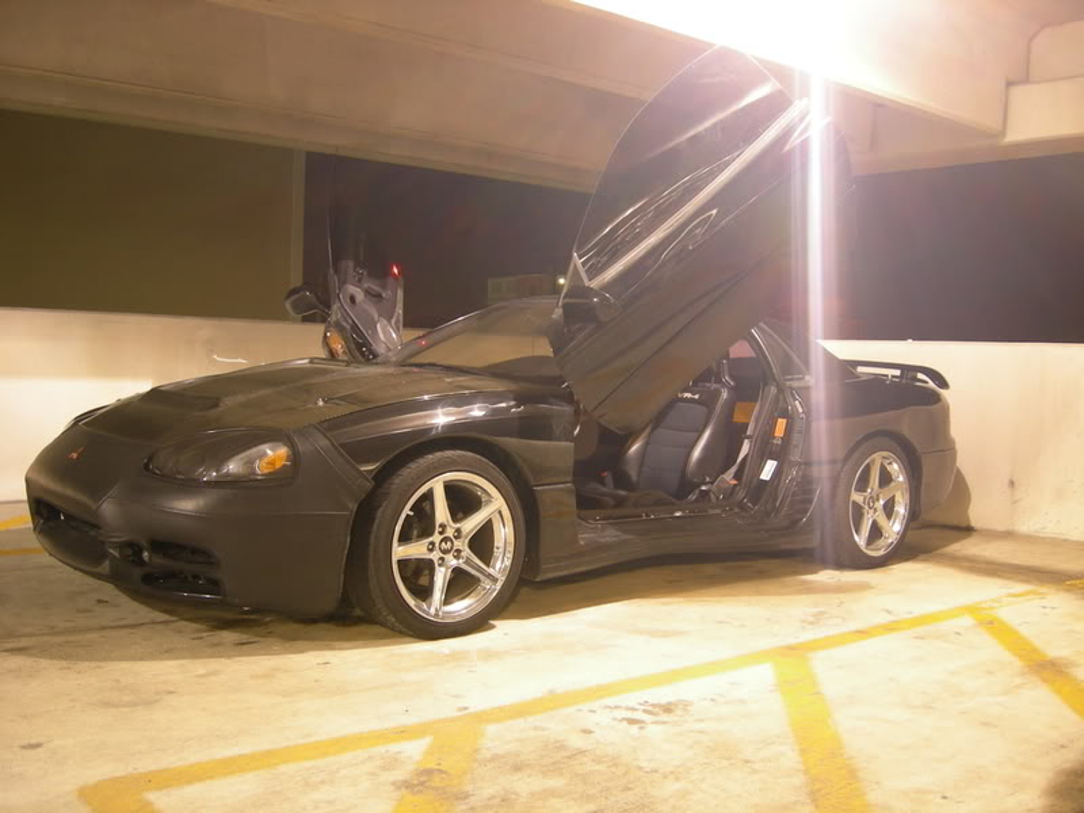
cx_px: 542
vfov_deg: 39.7
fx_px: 1127
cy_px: 406
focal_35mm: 36
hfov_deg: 51.4
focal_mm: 7.5
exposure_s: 1.05
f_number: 2.7
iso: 64
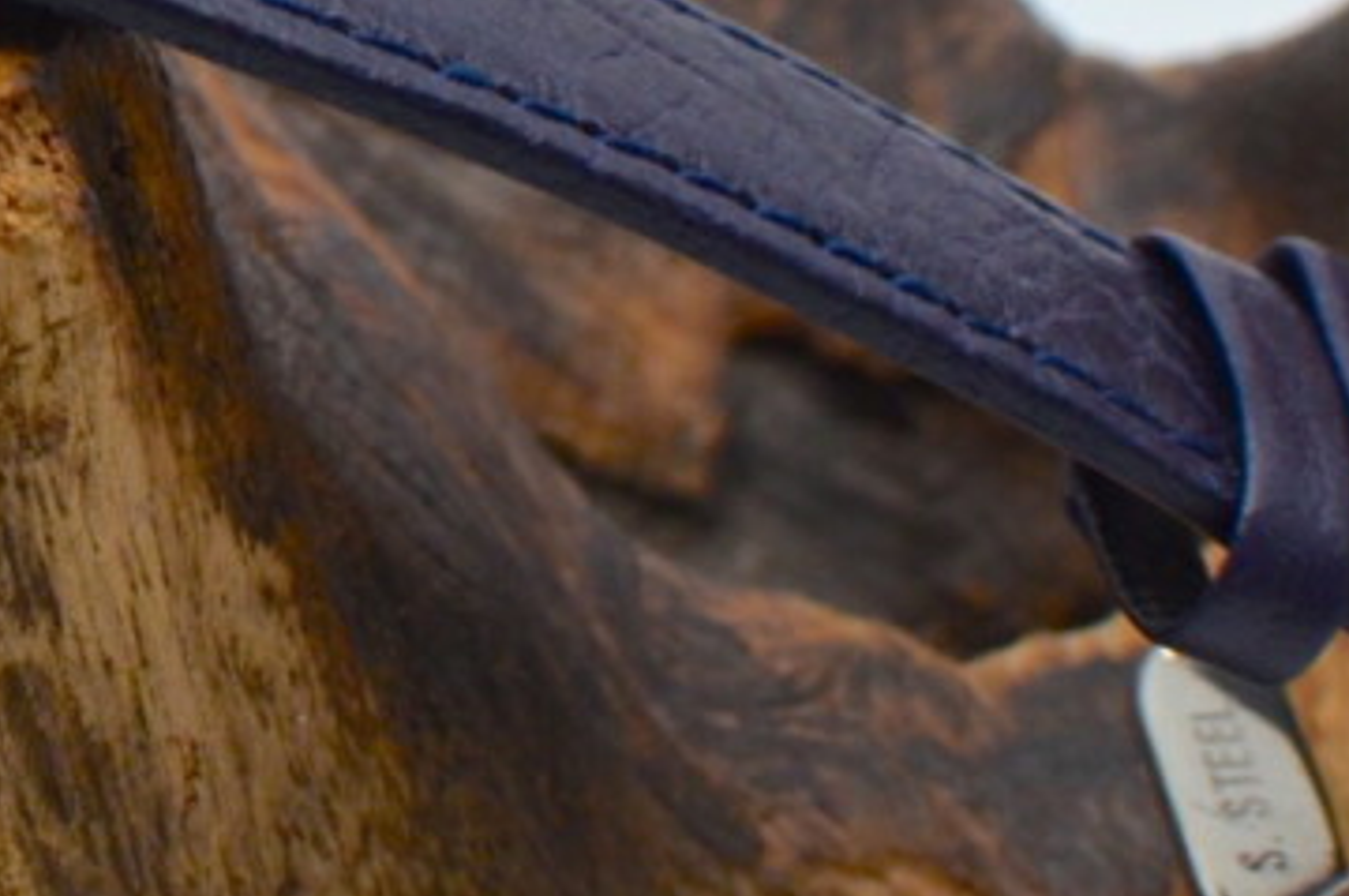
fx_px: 7632
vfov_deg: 6.7
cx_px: -660
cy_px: -214
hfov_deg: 9.8
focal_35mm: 204
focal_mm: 35
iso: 400
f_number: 8
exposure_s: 1/60
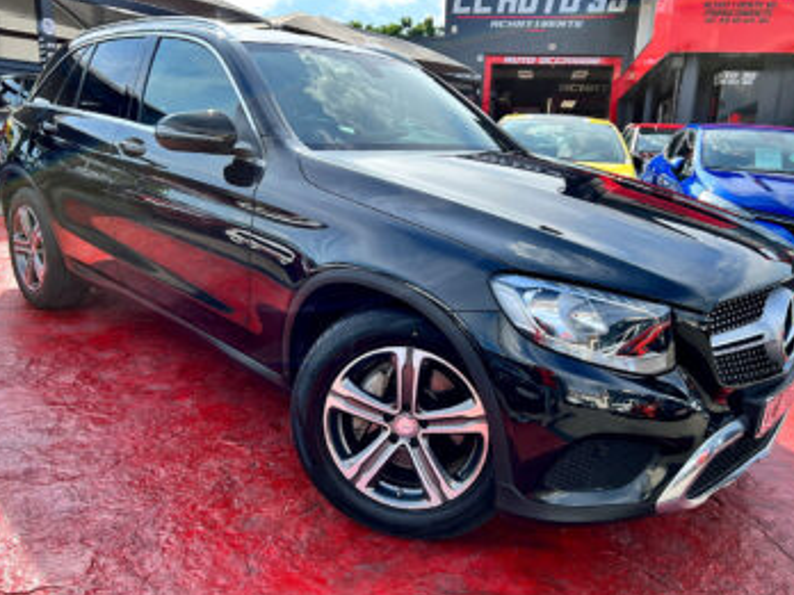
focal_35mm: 28
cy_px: 291
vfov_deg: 49.7
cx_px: 398
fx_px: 642
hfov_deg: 63.4
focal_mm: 5.7
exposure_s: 1/1412
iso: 50
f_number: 1.5
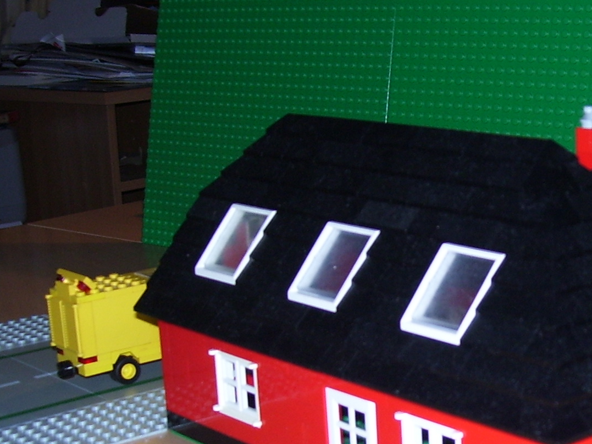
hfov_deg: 24.8
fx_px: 1317
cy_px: 352
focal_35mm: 77
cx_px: 494
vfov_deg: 19.0
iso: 80
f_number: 2.7
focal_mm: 6
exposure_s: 1/60
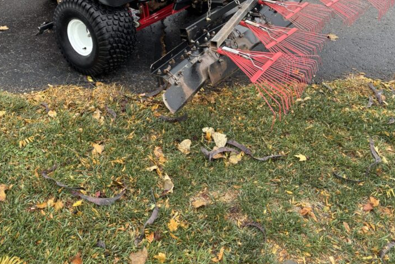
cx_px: 175
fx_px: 450
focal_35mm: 41
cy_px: -2
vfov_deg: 30.3
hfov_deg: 47.3
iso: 50
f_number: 1.6
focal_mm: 5.96
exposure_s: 1/368
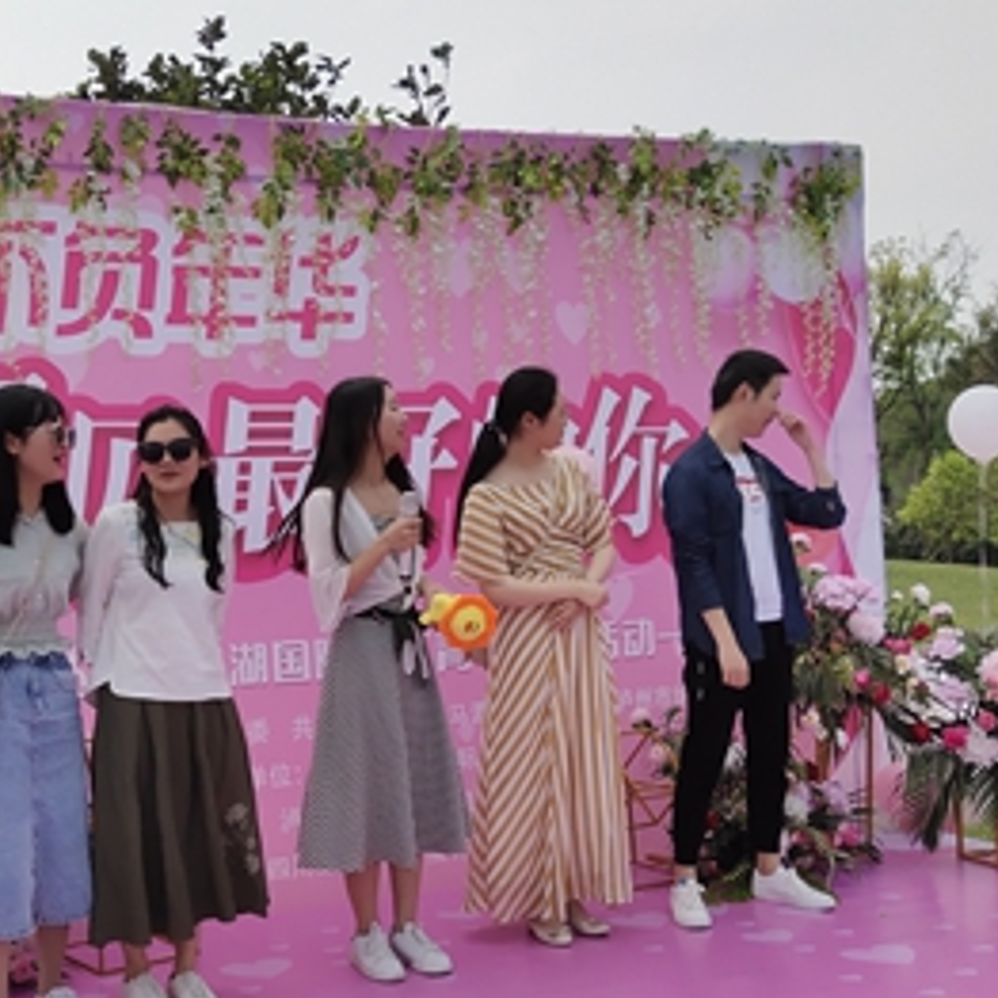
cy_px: 585
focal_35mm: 49
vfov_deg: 34.6
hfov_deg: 33.9
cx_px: 244
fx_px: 1598
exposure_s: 1/6134
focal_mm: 4.27
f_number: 1.8
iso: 50
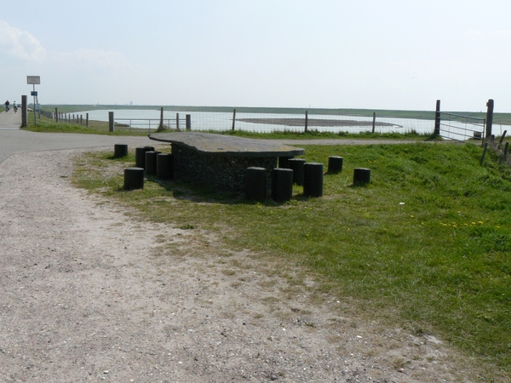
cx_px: 256
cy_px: 192
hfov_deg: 46.8
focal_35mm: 40
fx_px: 590
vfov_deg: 36.0
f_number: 8
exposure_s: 1/640
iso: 200
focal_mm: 6.7
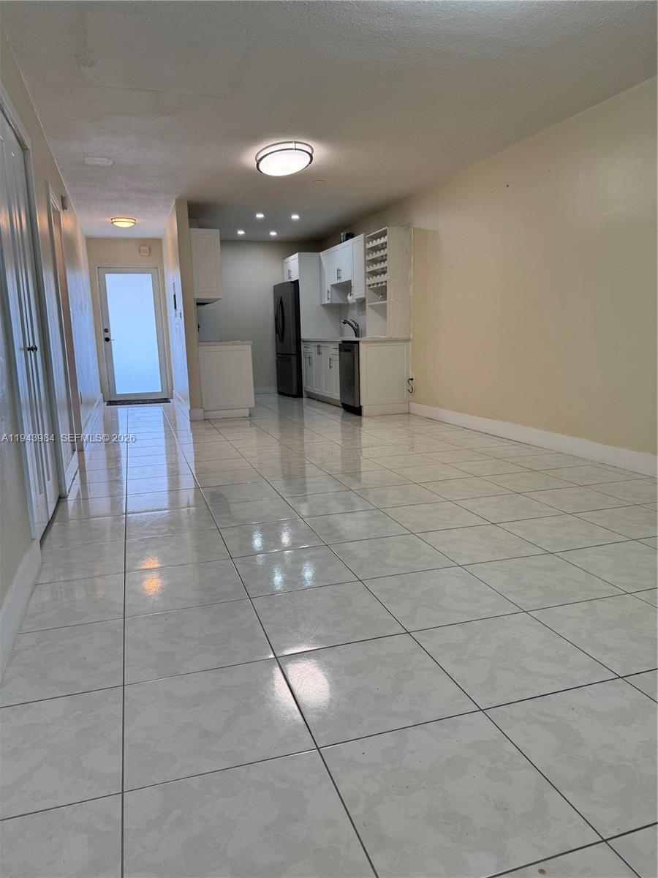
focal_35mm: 24
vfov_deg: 71.6
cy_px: 439
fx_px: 608
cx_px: 329
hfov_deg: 56.8
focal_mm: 6.76
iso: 80
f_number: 1.78
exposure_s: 1/159
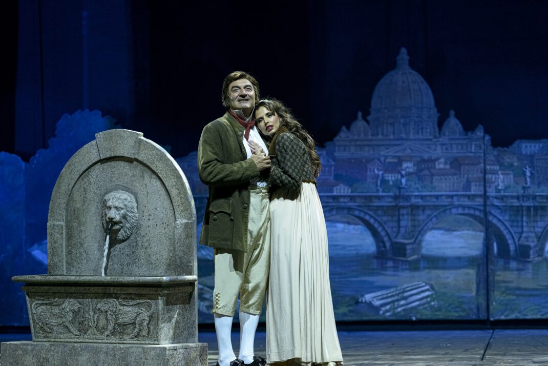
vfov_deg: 8.1
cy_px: 183
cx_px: 274
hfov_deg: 12.1
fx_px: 2588
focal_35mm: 170
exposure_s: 1/160
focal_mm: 170
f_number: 2.8
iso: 800
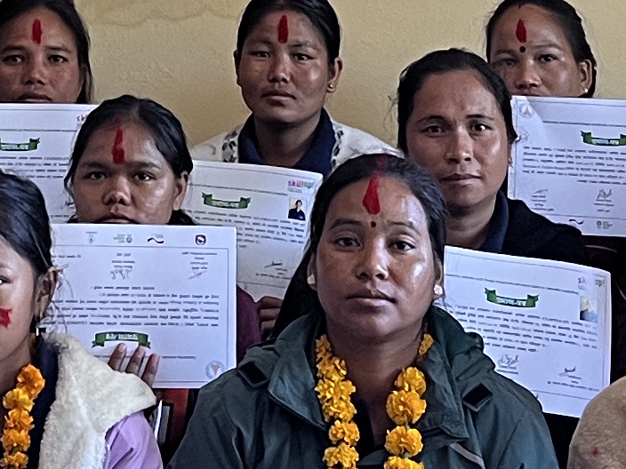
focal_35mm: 149
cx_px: 197
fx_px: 2695
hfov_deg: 13.2
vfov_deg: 9.7
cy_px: -196
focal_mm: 5.7
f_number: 1.5
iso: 250
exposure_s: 1/60
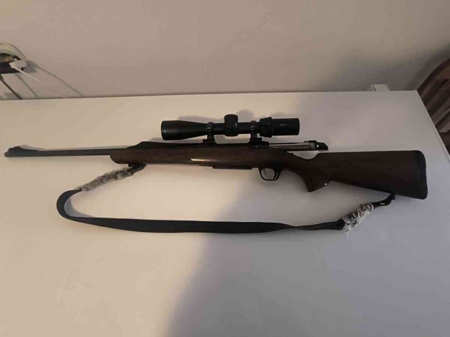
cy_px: 168
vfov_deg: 71.6
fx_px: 234
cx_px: 225
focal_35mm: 18
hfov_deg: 87.8
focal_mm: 1.65
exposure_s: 1/25
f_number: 2.2
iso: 500
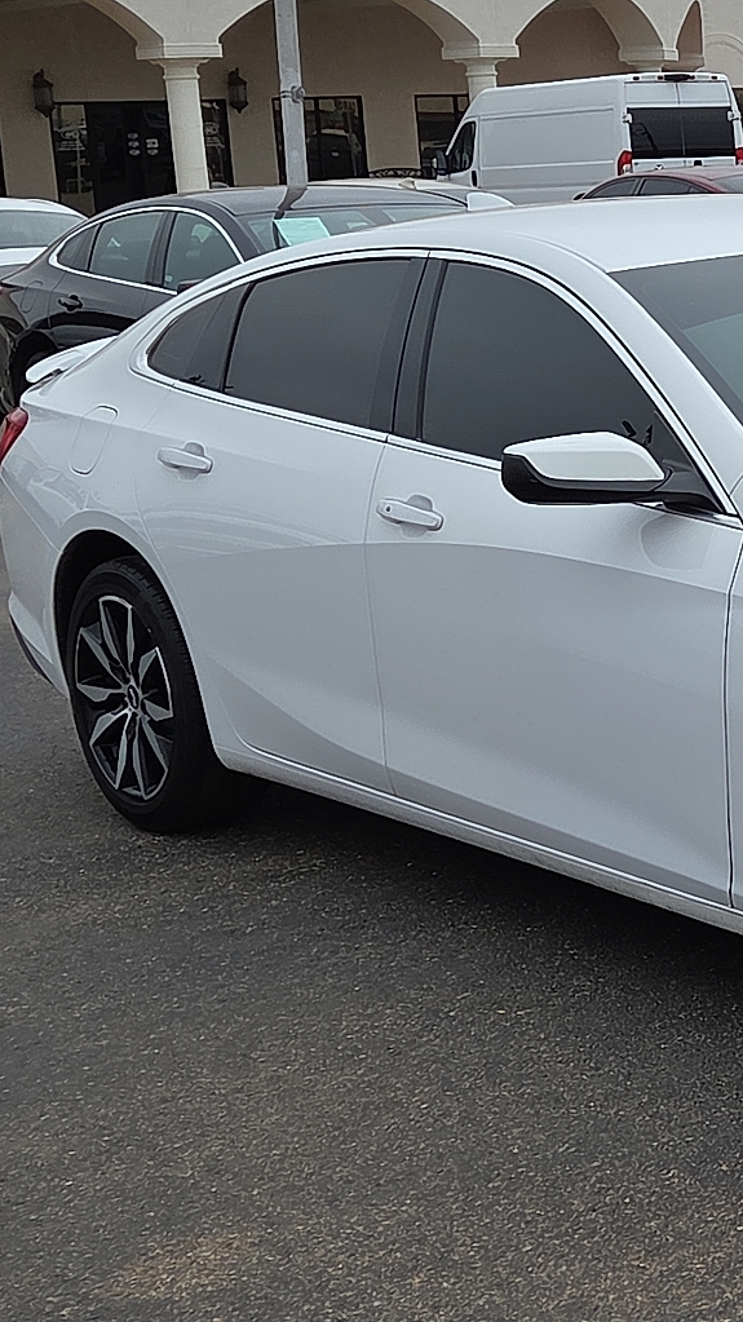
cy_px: 628
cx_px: 960
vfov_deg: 28.2
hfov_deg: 15.3
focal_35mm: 75
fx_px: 2628
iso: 76
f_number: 1.8
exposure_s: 1/2500
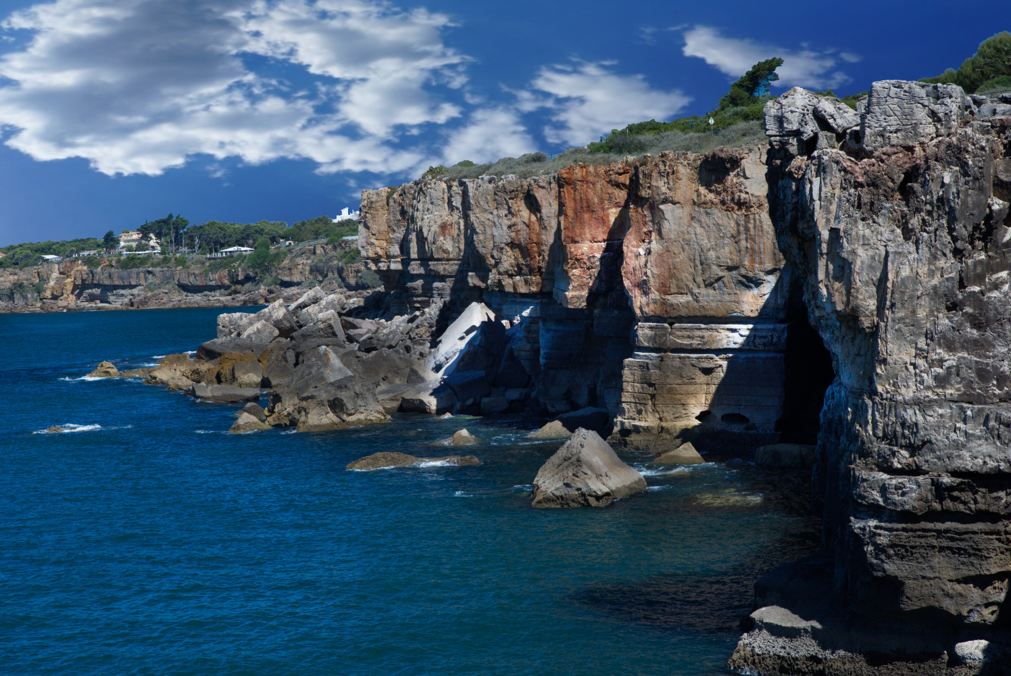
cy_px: 338
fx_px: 1967
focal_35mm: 70
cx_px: 506
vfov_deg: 19.5
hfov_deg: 28.8
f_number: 14
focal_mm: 70
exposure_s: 1/100
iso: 250
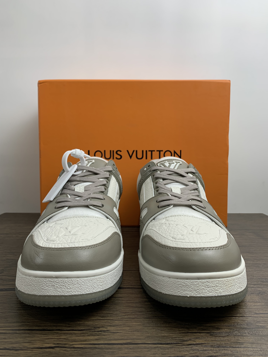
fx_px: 268
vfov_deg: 67.3
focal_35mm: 26
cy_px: 178
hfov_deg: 53.1
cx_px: 134
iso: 40
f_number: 1.8
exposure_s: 1/121
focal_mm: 4.25
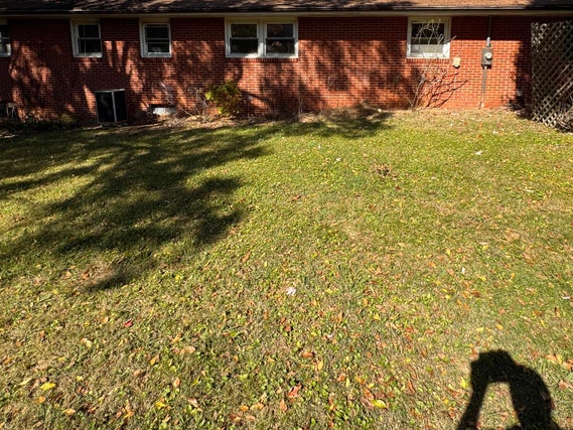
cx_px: 300
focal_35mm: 21
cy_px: 116
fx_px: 348
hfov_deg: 78.9
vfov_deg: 60.5
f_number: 2.2
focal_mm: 2.22
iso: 50
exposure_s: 1/993
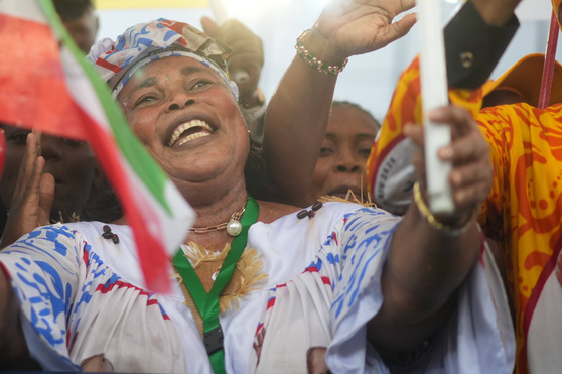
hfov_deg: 20.2
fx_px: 1575
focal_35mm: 101
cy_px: 65
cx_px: 207
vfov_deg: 13.4
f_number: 1.8
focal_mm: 55
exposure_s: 1/800
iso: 640
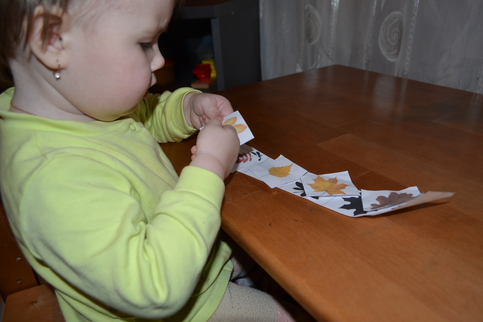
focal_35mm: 27
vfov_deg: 47.9
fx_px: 362
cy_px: 161
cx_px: 242
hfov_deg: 67.4
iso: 280
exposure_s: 1/60
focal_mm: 18
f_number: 3.5
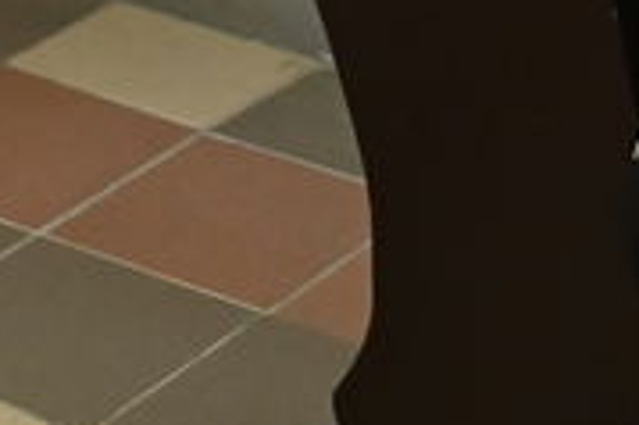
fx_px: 4150
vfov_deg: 5.4
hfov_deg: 8.7
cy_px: -971
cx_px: -25
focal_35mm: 234
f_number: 2.8
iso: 2000
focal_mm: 30
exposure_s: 1/80
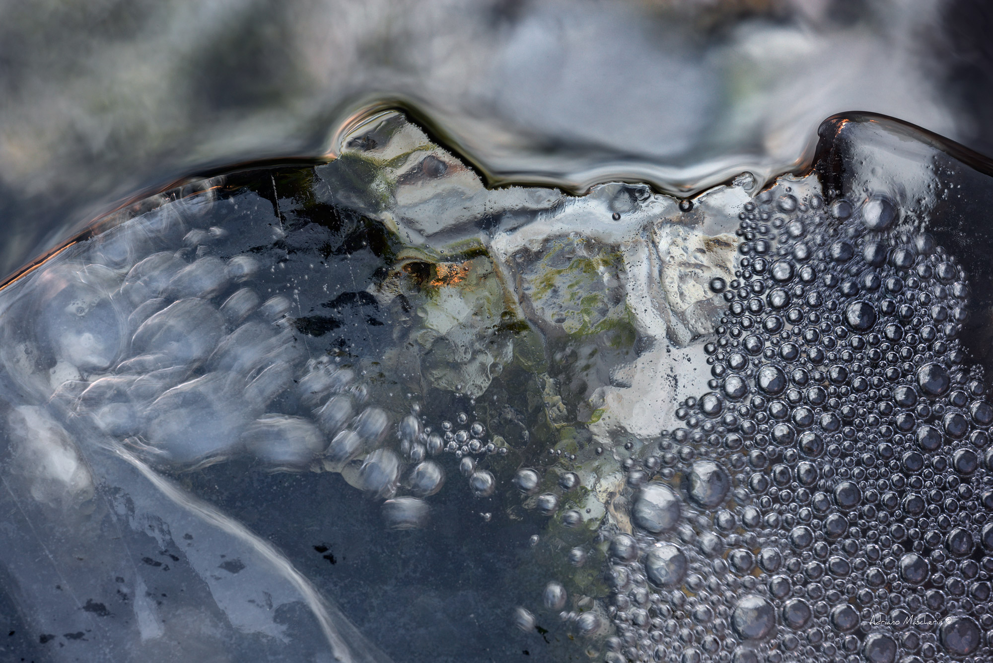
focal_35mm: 180
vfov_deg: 7.6
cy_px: 332
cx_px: 496
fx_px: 4967
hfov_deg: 11.4
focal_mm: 180
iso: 100
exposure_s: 1/6
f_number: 16
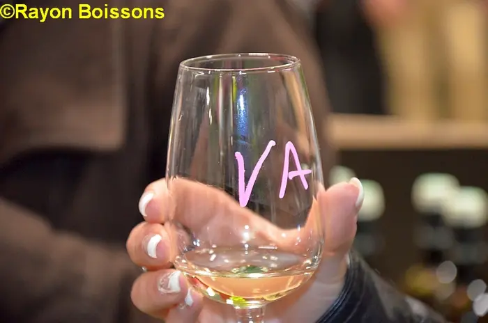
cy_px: 162
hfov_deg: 13.1
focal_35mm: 158
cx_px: 244
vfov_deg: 8.7
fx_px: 2131
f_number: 5.6
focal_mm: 105
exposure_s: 1/60
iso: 3200
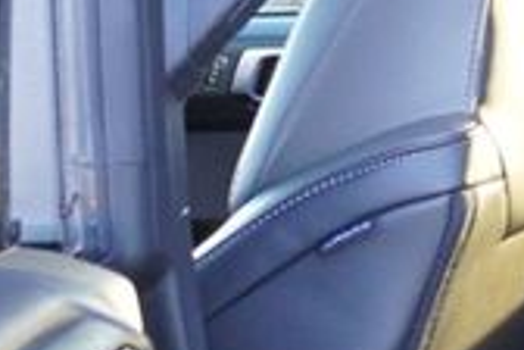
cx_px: 936
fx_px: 2125
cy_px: 466
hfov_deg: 12.8
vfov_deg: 9.2
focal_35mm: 146
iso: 1600
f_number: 4
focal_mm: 16
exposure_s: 1/160
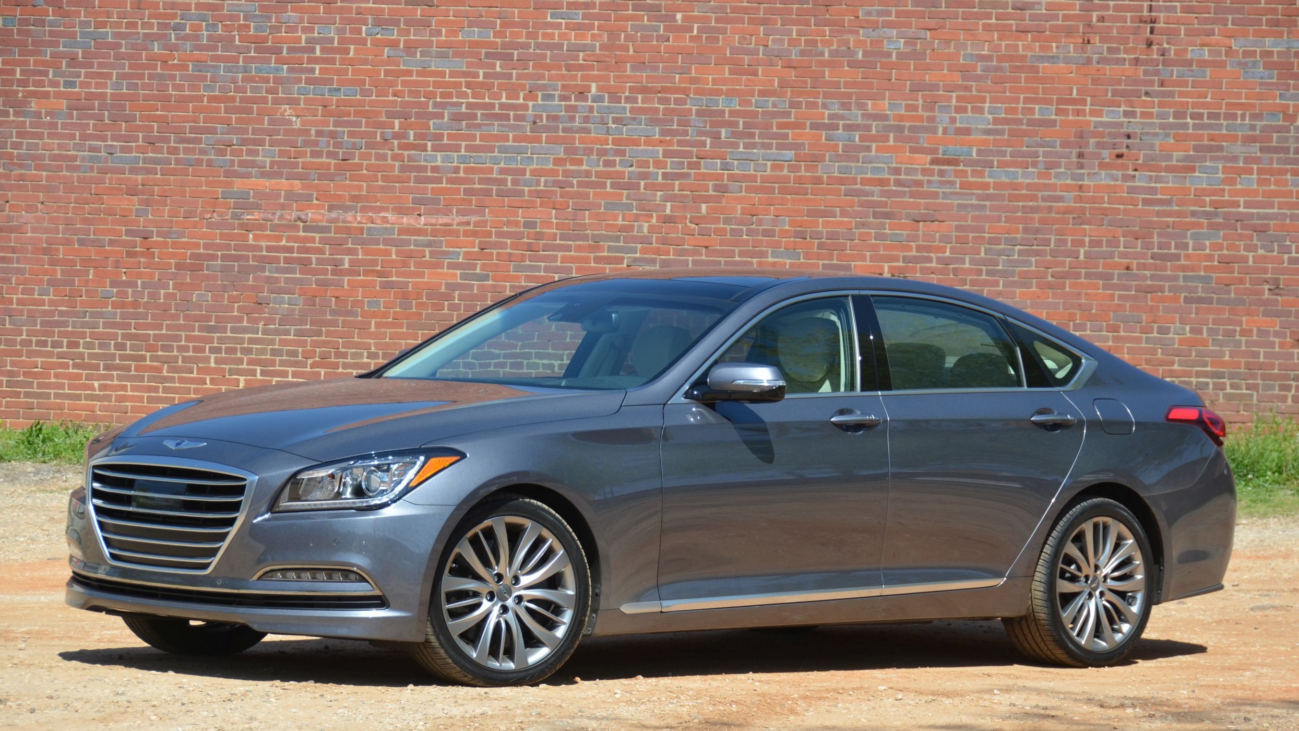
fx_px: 4340
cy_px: 400
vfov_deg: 9.6
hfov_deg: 17.0
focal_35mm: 126
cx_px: 650
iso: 400
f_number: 5.6
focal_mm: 80
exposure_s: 1/1600
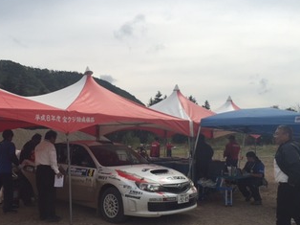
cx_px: 118
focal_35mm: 37
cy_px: 137
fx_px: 320
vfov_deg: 38.4
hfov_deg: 49.8
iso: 32
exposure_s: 1/3968
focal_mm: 4.15
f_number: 2.2
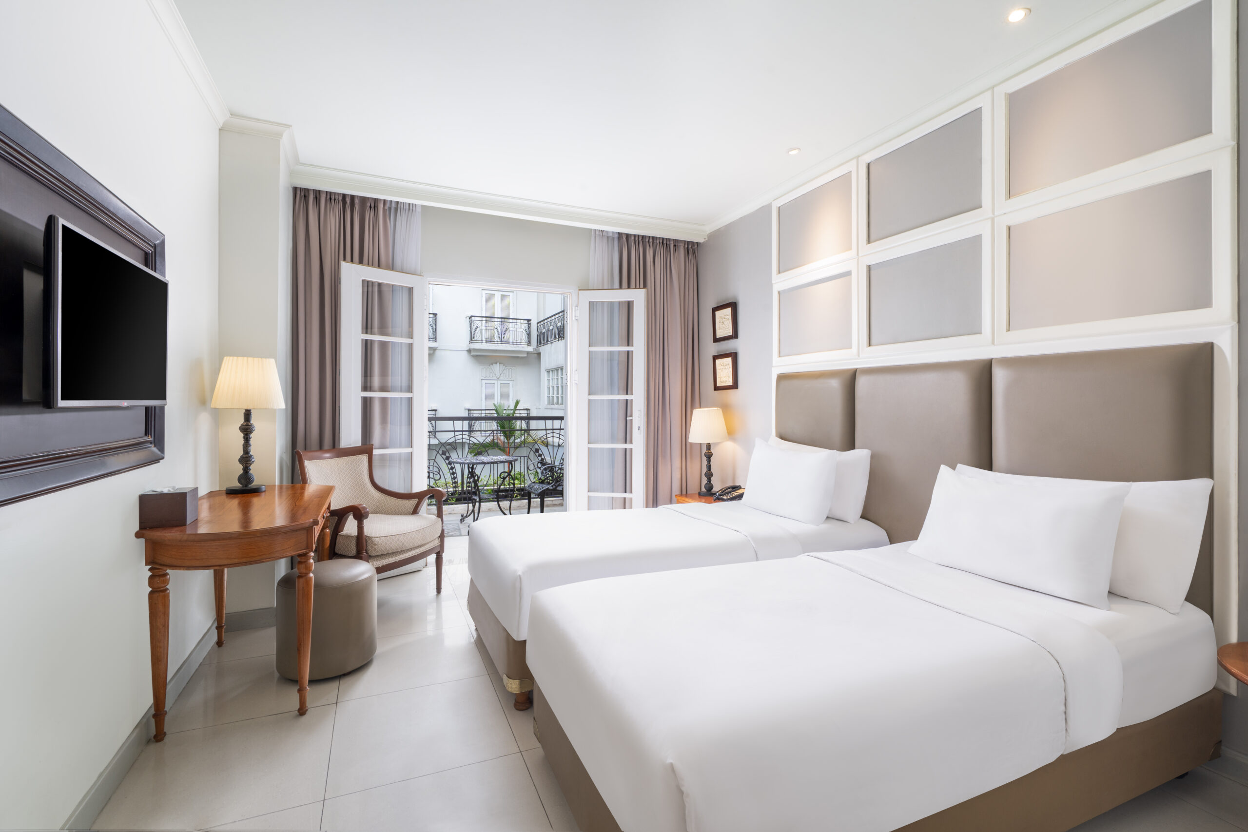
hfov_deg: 96.7
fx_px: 555
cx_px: 624
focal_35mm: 16
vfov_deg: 73.8
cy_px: 416
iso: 200
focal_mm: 16
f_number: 13
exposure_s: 1/4
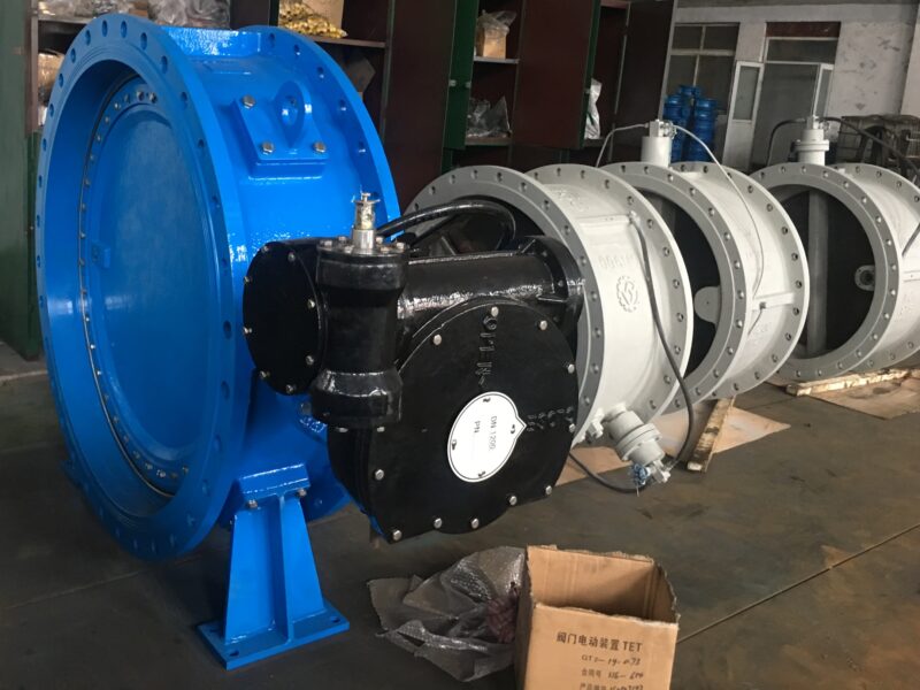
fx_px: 771
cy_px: 345
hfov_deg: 61.7
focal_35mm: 29
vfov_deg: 48.2
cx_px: 460
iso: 125
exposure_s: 1/17
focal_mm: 4.15
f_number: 2.2
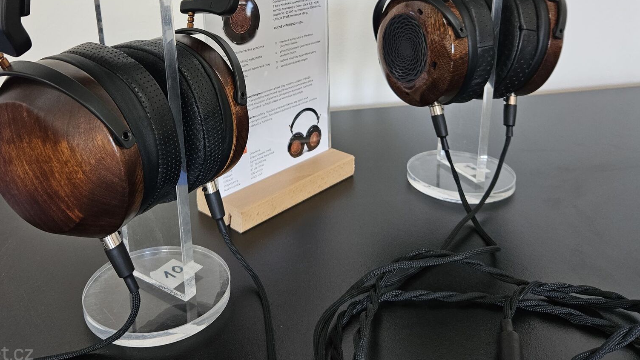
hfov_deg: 60.7
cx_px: 272
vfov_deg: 35.6
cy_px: 76
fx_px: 543
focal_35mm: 32
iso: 320
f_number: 1.8
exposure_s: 1/100
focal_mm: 5.4
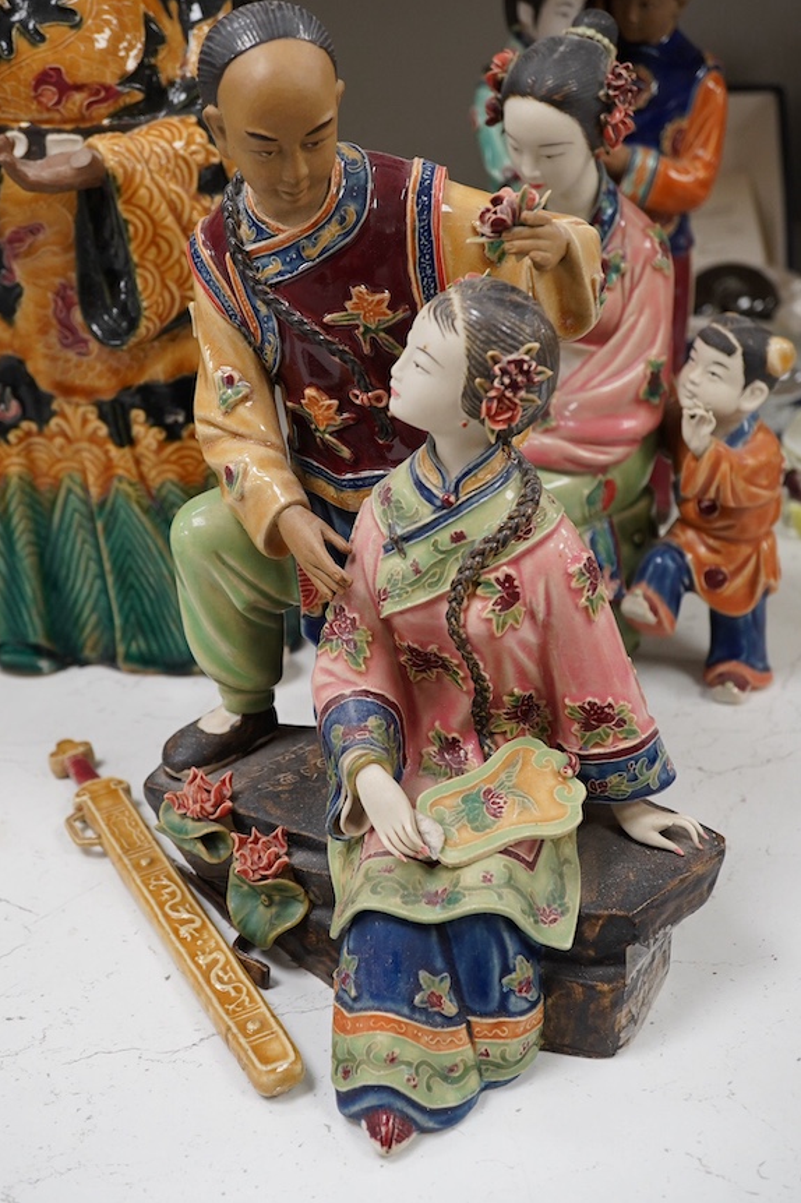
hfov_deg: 28.6
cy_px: 582
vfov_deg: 41.9
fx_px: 1570
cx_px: 385
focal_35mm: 47
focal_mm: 30
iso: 1250
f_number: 8
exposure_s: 1/125
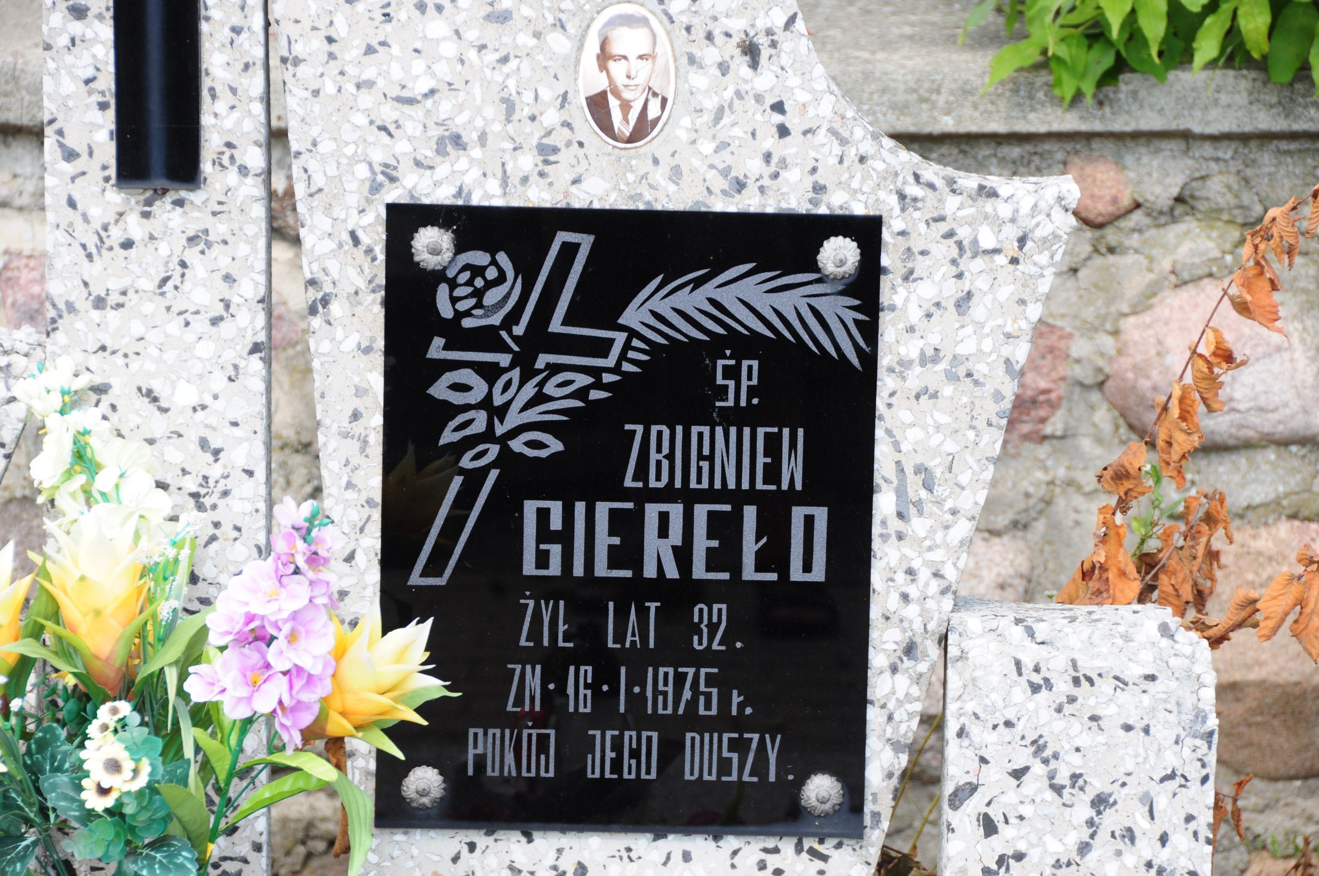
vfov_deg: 8.7
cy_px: 438
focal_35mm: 158
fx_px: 5764
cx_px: 660
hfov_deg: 13.1
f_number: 7.1
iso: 200
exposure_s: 1/125
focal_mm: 105
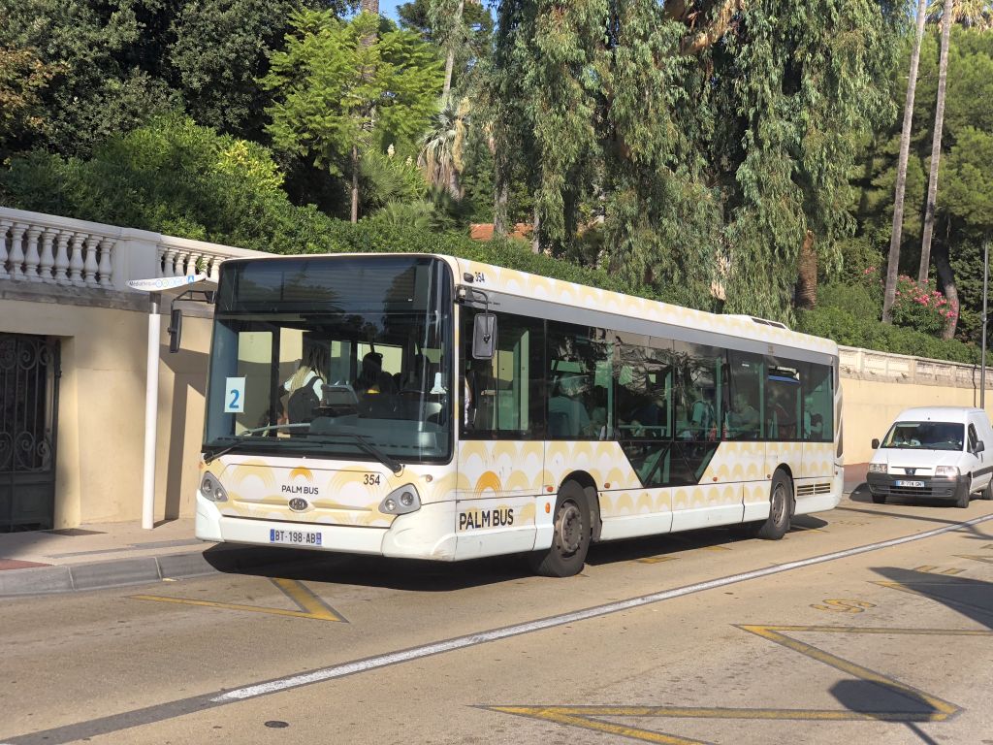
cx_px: 496
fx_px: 1492
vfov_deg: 28.0
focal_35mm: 52
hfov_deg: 36.8
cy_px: 372
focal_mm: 6
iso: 16
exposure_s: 1/906
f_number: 2.4
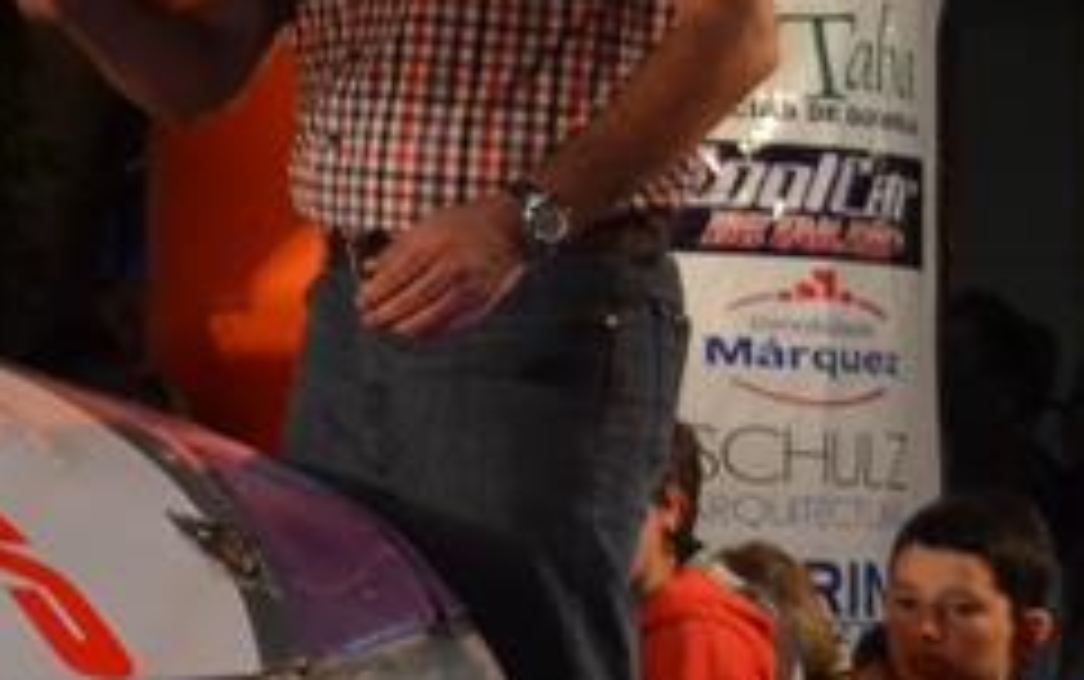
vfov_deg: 6.9
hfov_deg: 10.2
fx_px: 5617
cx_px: -1097
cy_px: -153
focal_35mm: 190
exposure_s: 1/80
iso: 400
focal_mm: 26
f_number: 4.2
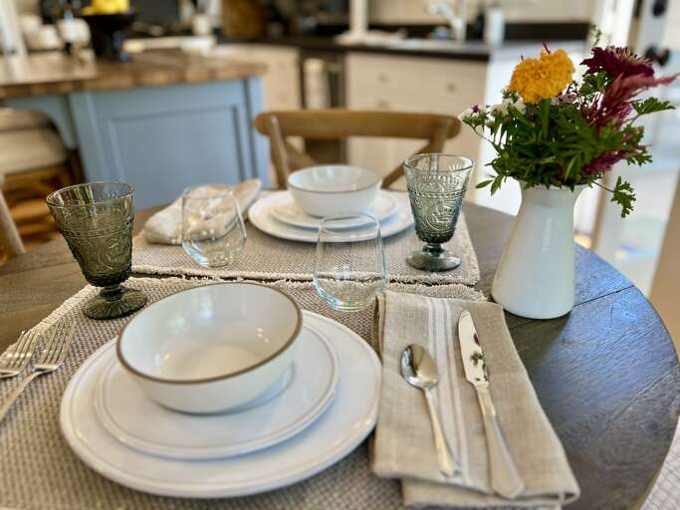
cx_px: 340
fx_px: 511
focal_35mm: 26
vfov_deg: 53.0
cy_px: 255
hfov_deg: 67.3
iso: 64
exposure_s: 1/120
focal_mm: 5.7
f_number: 1.5
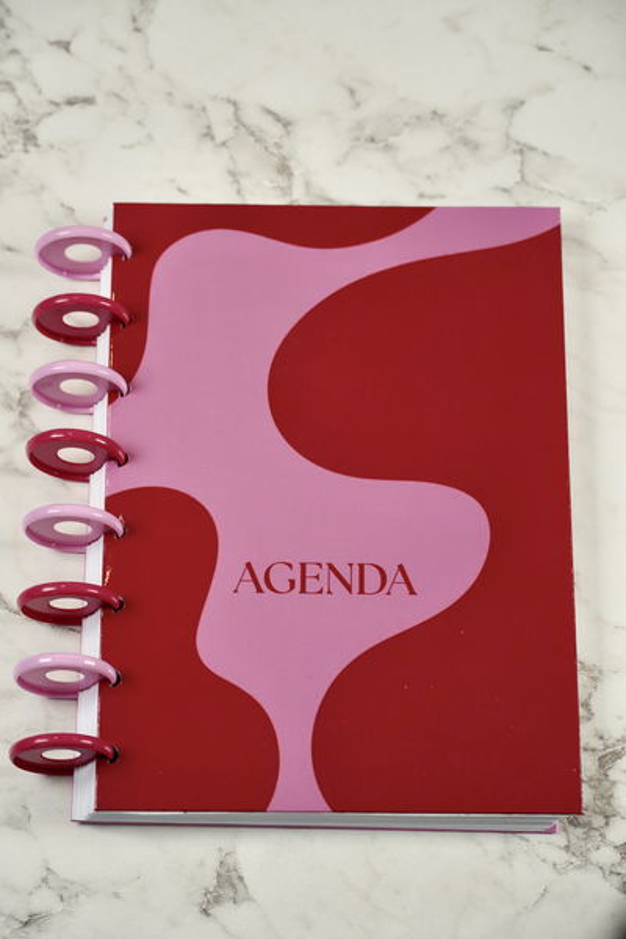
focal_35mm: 100
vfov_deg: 20.3
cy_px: 470
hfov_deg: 13.6
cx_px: 313
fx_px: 2621
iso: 200
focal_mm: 67
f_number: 5.6
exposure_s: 1/160
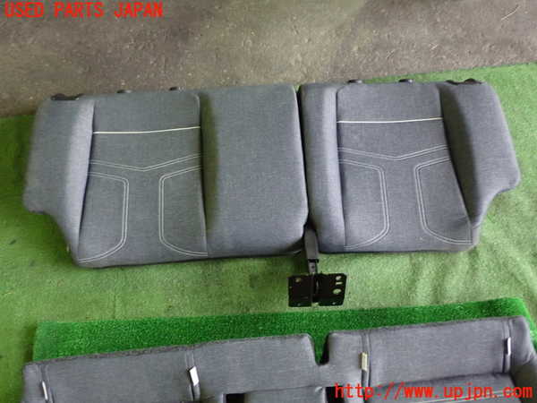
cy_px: 202
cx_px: 268
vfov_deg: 39.7
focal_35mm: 36
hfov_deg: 51.4
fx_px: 558
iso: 800
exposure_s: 1/25
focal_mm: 6.37
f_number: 2.5
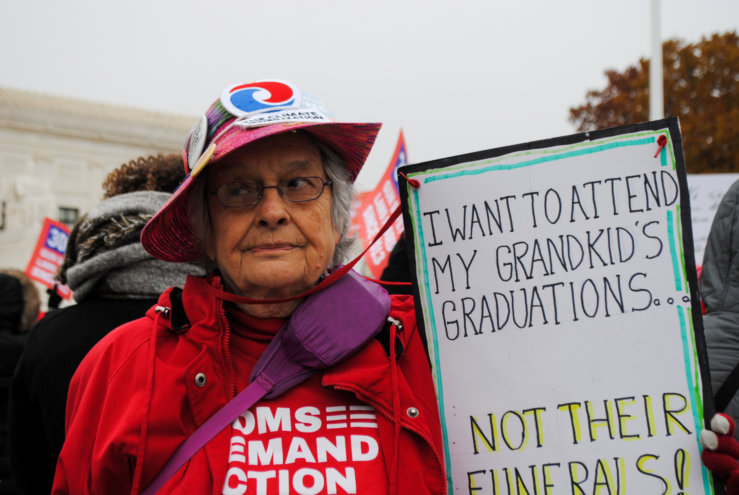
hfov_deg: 30.5
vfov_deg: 20.7
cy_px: 248
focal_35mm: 66
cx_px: 370
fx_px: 1356
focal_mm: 44
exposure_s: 1/125
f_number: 5.6
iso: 200
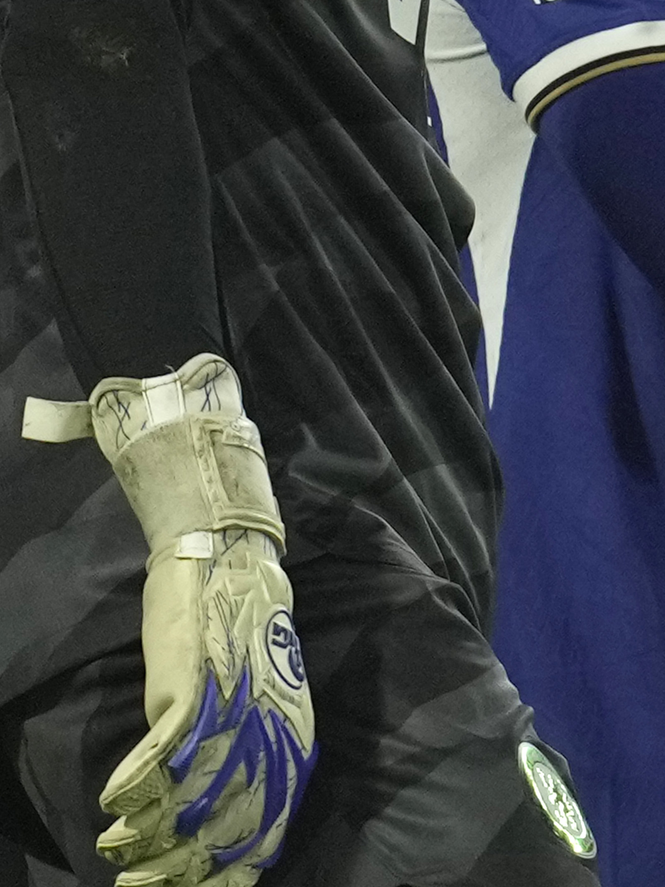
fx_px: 39779
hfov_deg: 1.0
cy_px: 35
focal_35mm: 1553
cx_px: 803
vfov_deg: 1.3
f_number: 2.8
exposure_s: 1/2000
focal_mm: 400
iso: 2500
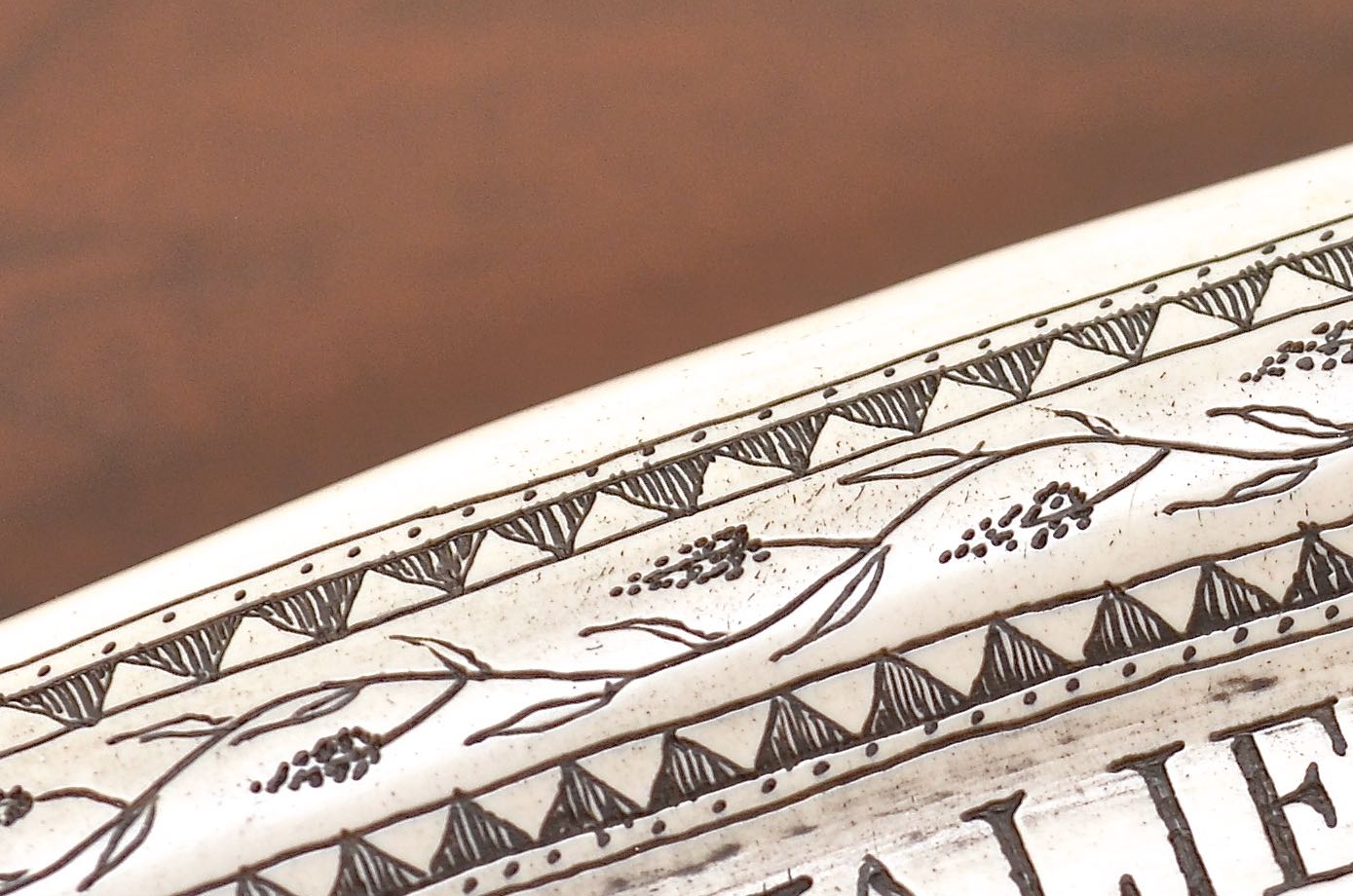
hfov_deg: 7.0
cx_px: 1114
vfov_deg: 4.7
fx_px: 10981
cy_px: 859
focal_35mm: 293
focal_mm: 55
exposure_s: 1/30
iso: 400
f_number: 4
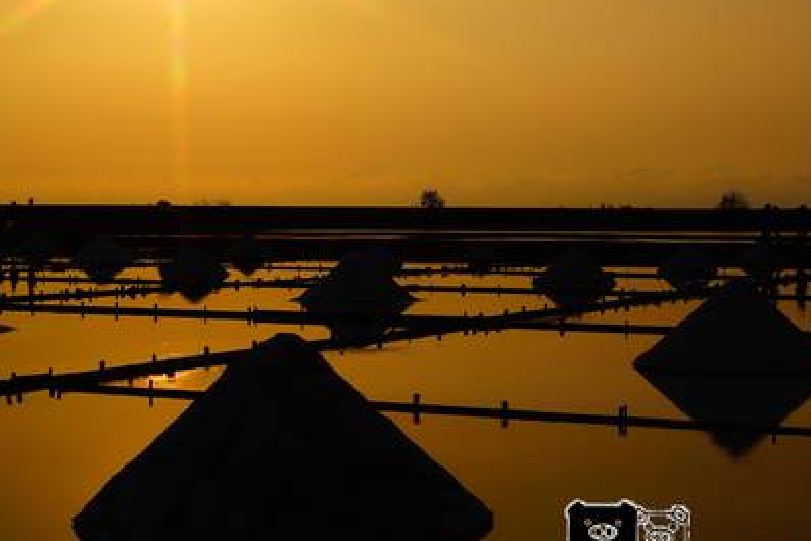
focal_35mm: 68
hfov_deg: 29.6
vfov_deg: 20.0
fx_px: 1532
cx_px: 433
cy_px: 218
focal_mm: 30
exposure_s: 1/800
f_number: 5.6
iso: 100
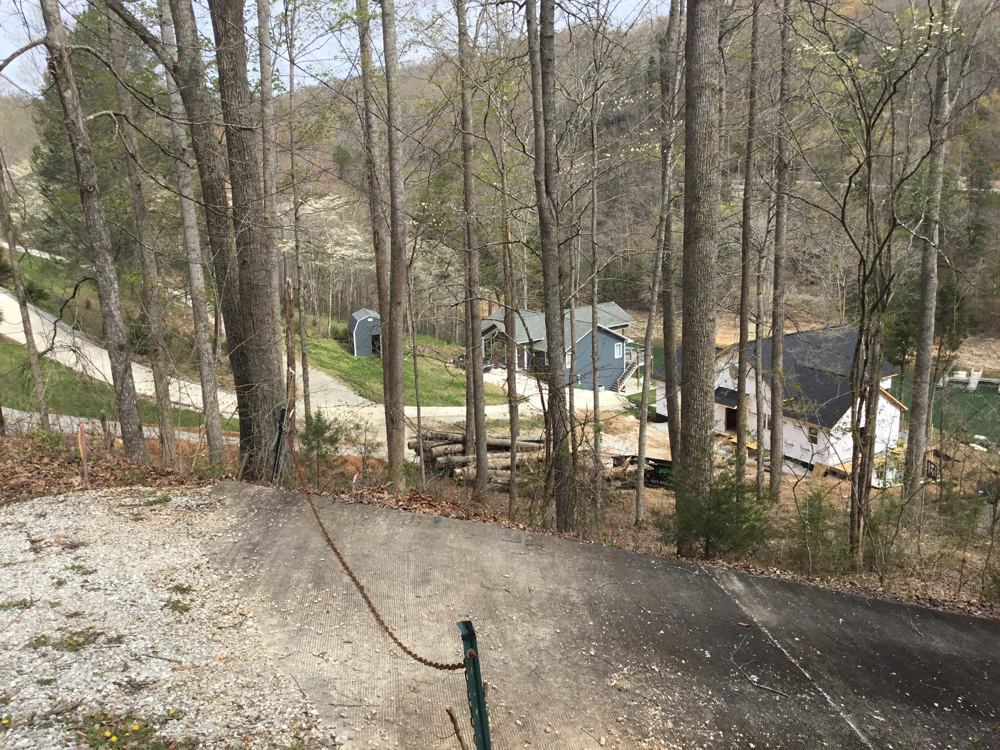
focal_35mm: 31
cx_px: 500
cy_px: 375
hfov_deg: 58.4
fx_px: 896
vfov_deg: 45.4
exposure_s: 1/754
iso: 25
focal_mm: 3.3
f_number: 2.4
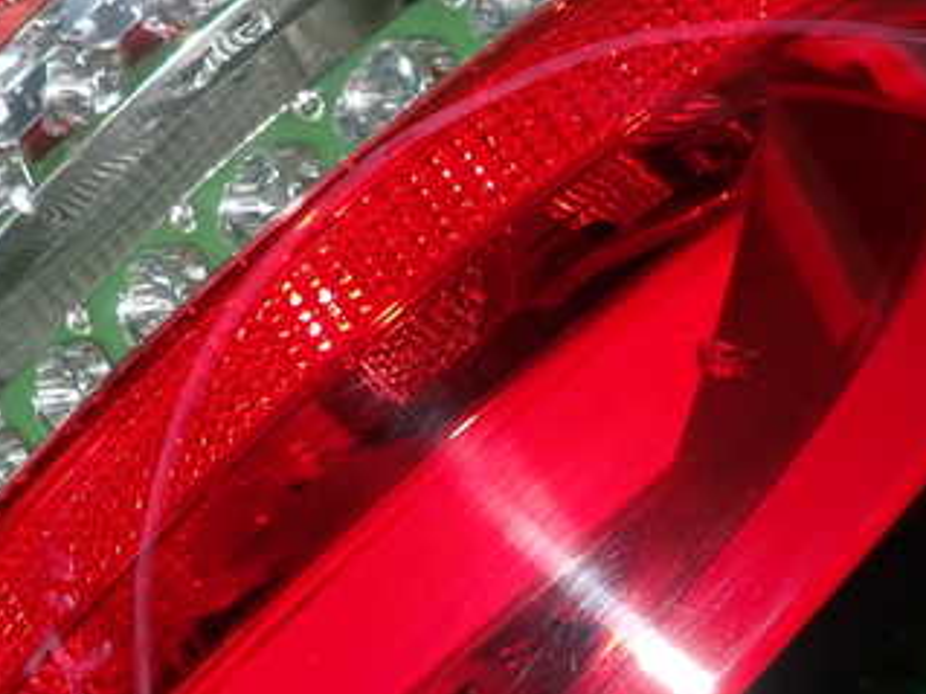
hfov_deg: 40.4
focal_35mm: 47
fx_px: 1257
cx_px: 430
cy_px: 581
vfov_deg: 29.9
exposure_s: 1/30
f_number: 5.6
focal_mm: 4.5
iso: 200
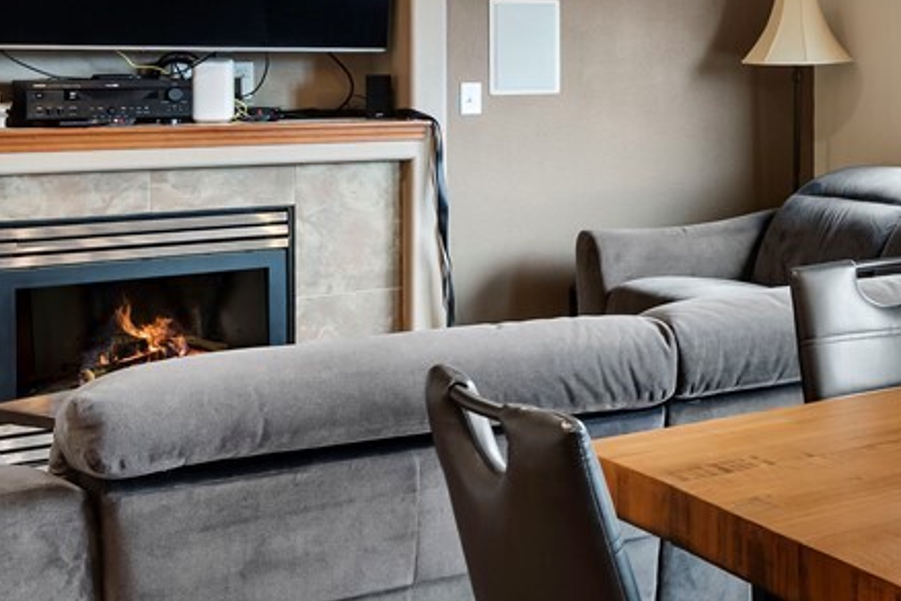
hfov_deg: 26.2
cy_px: 85
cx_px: 1246
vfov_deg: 21.5
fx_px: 1552
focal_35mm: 62
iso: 200
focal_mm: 16
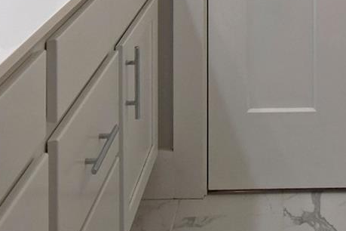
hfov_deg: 28.6
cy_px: -160
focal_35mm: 67
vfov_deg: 17.3
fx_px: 644
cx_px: 326
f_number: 8
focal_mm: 10
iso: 400
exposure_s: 1/60
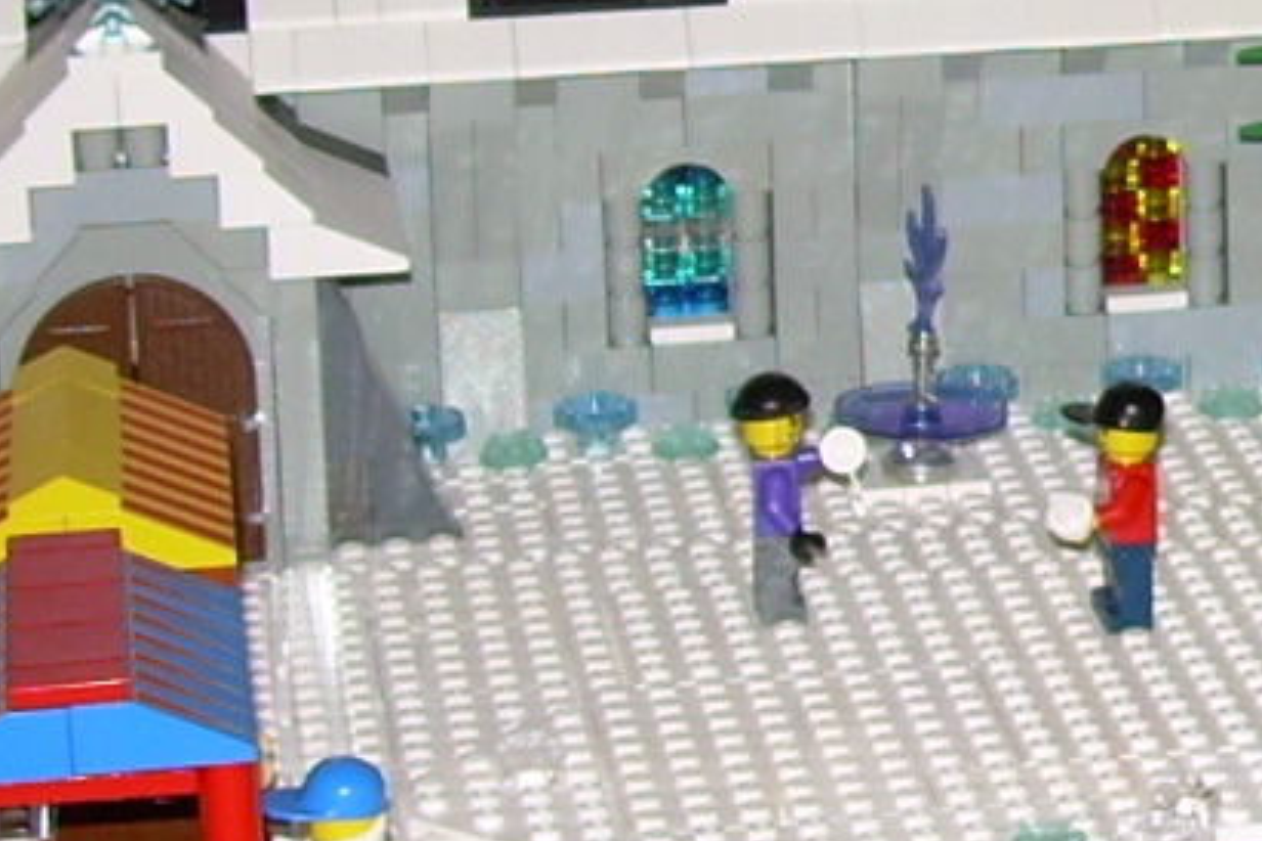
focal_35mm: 154
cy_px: 21
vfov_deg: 8.9
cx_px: 1904
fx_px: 5398
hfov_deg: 12.6
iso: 50
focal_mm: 6.3
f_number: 2.8
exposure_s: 1/60
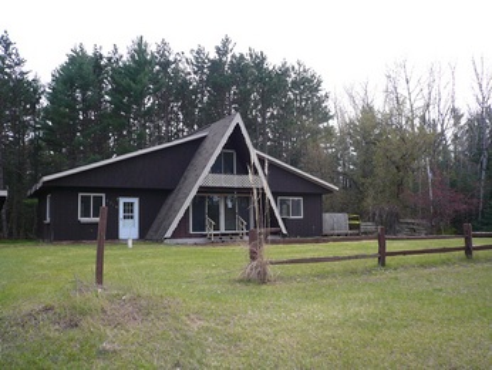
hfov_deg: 56.8
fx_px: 455
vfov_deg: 44.2
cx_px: 246
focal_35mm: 32
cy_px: 185
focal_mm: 5.2
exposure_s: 1/500
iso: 100
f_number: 2.9
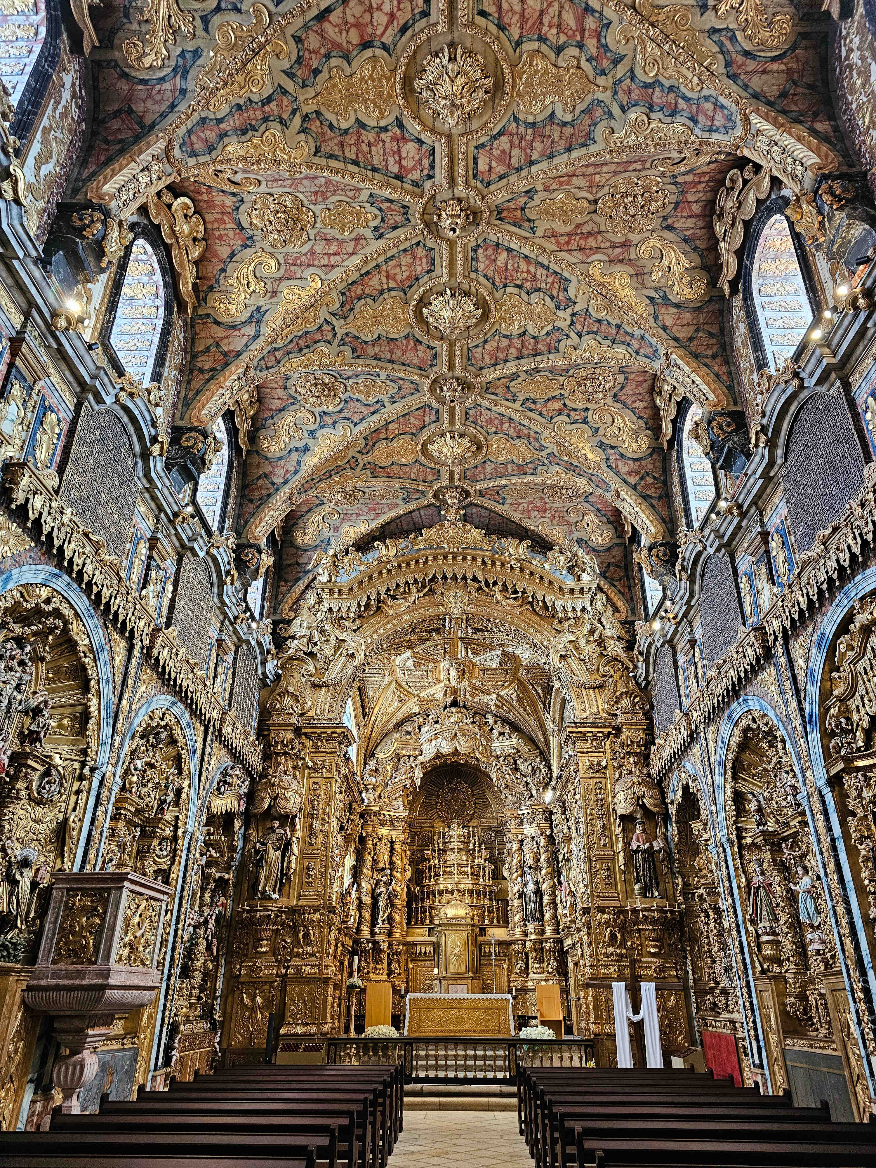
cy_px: 584
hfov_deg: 58.9
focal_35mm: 23
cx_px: 438
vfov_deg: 73.9
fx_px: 776
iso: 500
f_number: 1.7
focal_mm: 6.3
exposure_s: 1/120
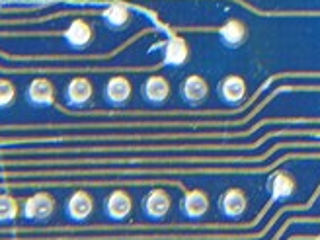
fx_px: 1266
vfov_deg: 10.8
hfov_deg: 14.2
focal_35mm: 137
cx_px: 16
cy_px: 101
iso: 125
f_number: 4
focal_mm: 8.9
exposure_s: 1/50
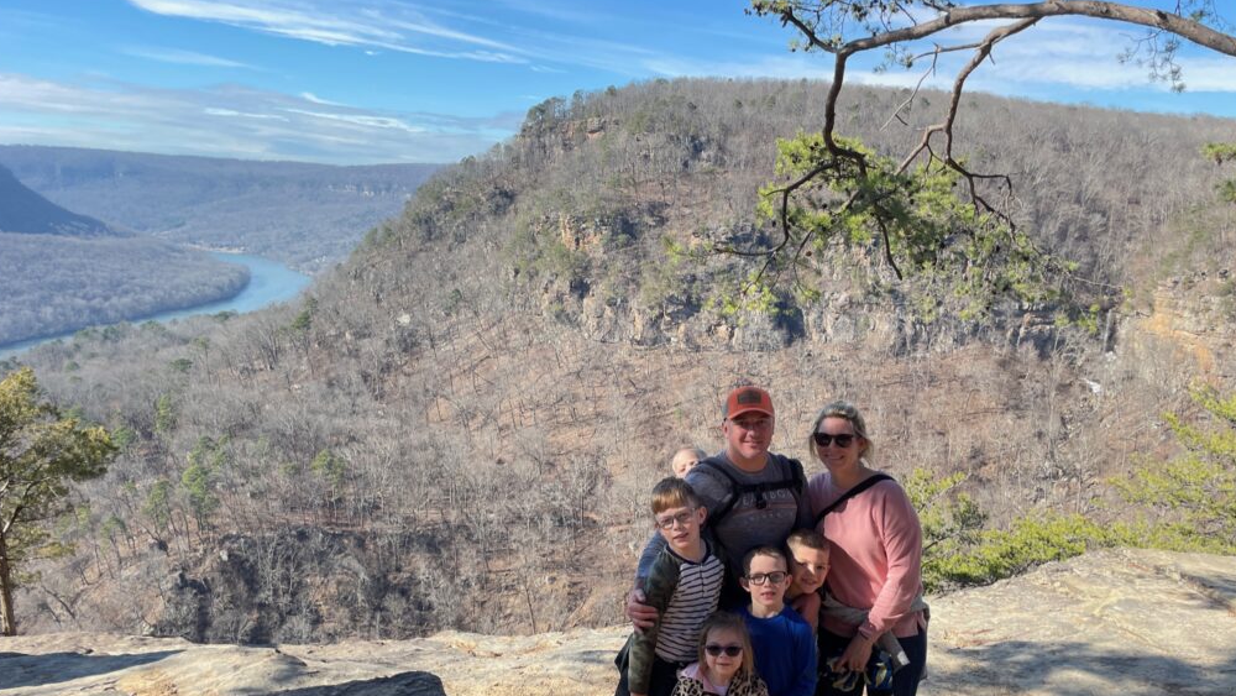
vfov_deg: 40.1
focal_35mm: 29
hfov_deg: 66.1
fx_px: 951
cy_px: 409
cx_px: 614
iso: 32
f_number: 1.6
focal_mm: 4.2
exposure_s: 1/1435
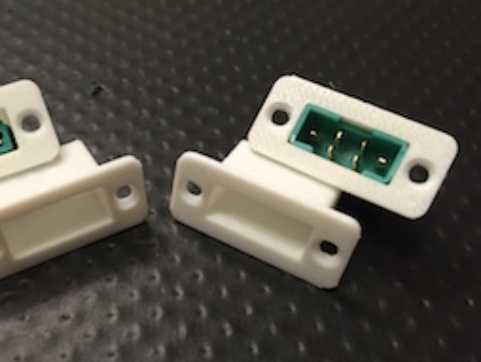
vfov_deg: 35.9
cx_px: 153
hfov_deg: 45.9
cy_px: 208
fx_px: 556
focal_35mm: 40
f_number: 2.2
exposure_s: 1/30
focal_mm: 4.15
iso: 100
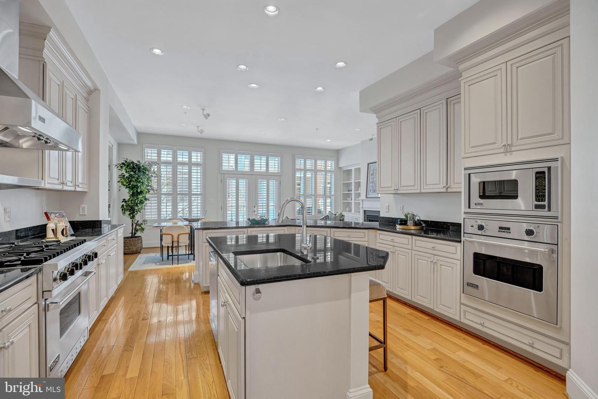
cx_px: 299
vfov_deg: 73.7
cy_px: 200
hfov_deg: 96.7
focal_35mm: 16
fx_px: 266
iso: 1250
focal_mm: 16
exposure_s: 1/125
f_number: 5.6
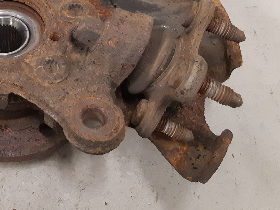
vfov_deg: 23.9
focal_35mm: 59
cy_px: 7
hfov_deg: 29.7
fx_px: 477
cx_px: -21
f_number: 1.7
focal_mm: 3.93
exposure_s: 1/50
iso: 250
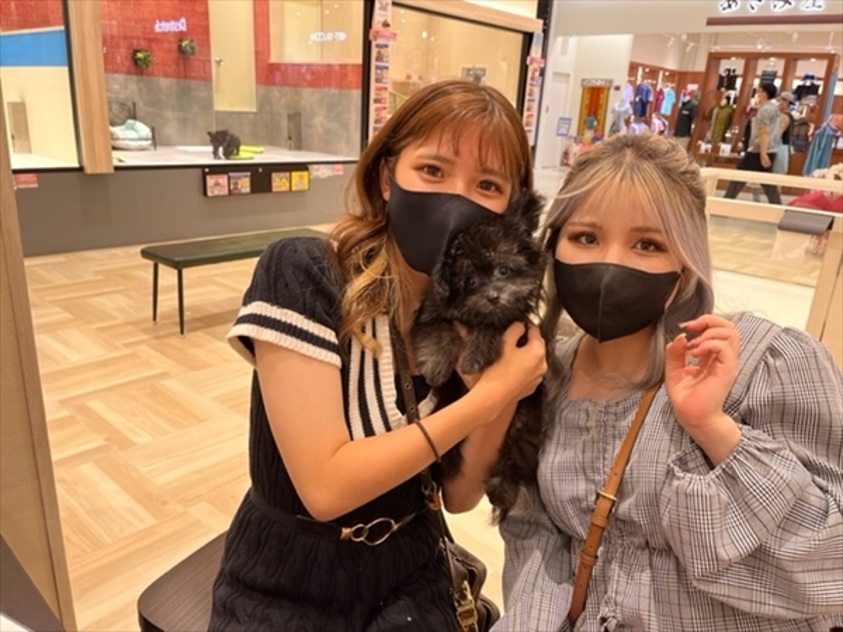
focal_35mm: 26
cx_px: 422
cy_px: 316
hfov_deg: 67.3
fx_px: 633
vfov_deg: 53.1
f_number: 1.6
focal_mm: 5.1
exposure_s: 1/60
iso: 64
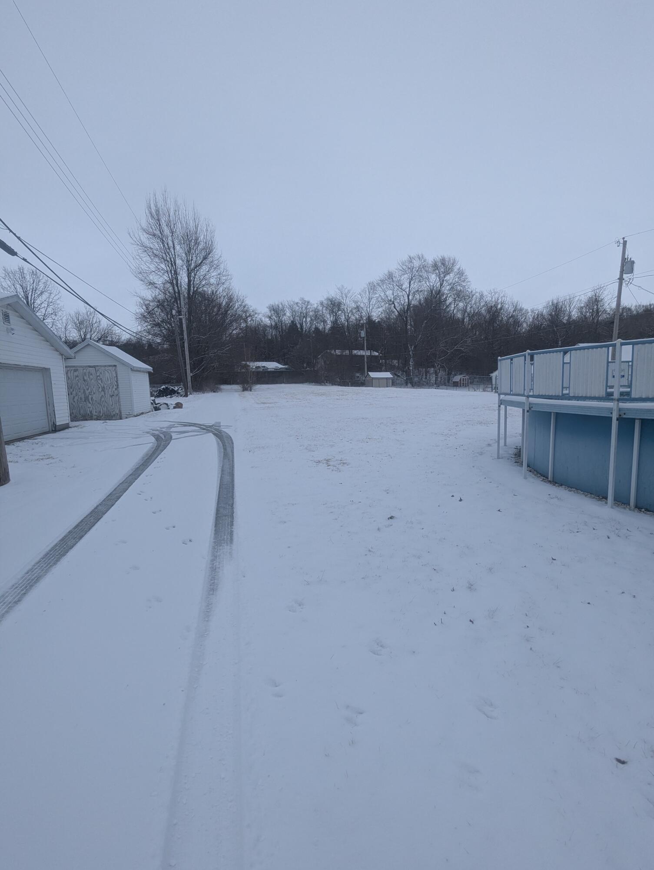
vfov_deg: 94.4
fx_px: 402
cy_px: 435
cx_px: 327
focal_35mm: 16
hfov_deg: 78.2
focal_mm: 2.35
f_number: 2.2
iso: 43
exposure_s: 1/1222
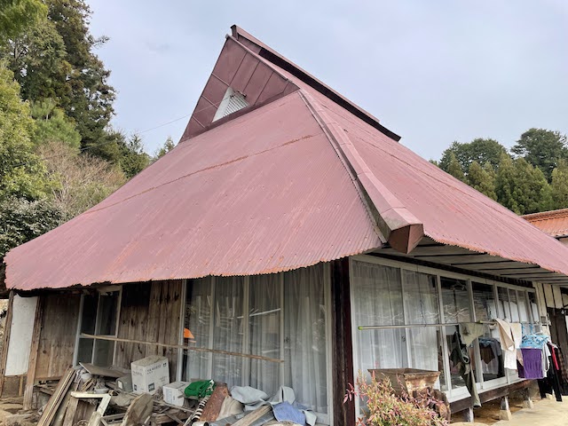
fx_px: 427
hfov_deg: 67.3
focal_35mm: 26
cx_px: 284
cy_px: 213
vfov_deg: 53.1
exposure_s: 1/1916
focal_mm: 4.2
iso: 32
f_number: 1.6
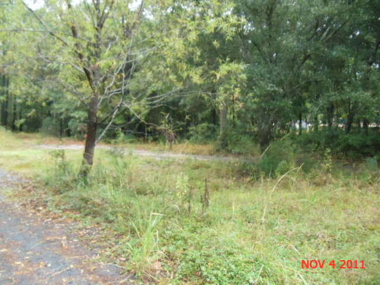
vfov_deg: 32.9
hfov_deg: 42.9
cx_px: 190
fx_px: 483
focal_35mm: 44
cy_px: 142
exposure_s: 1/30
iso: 1600
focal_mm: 6
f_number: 3.5
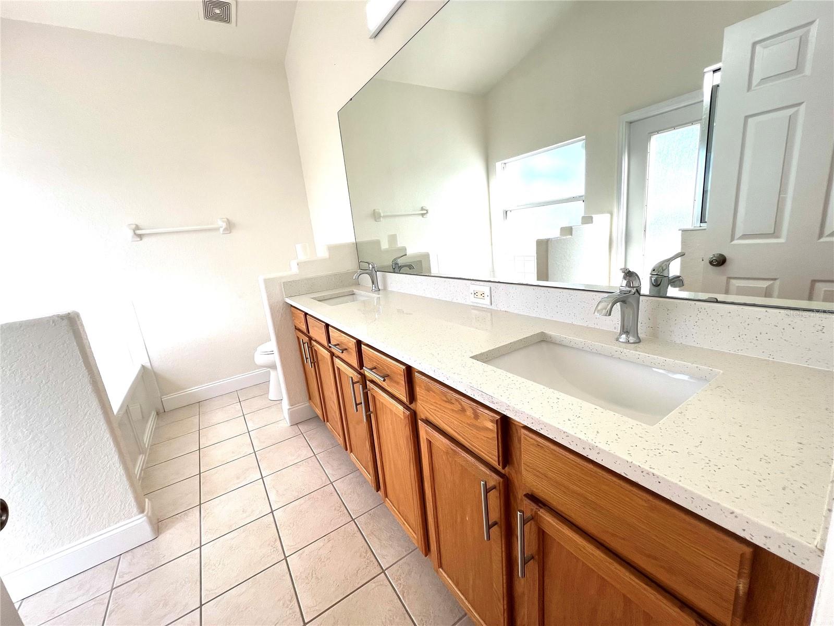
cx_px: 417
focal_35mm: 13
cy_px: 313
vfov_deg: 89.9
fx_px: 313
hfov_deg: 106.2
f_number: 1.8
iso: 40
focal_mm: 1.57
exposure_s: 1/120
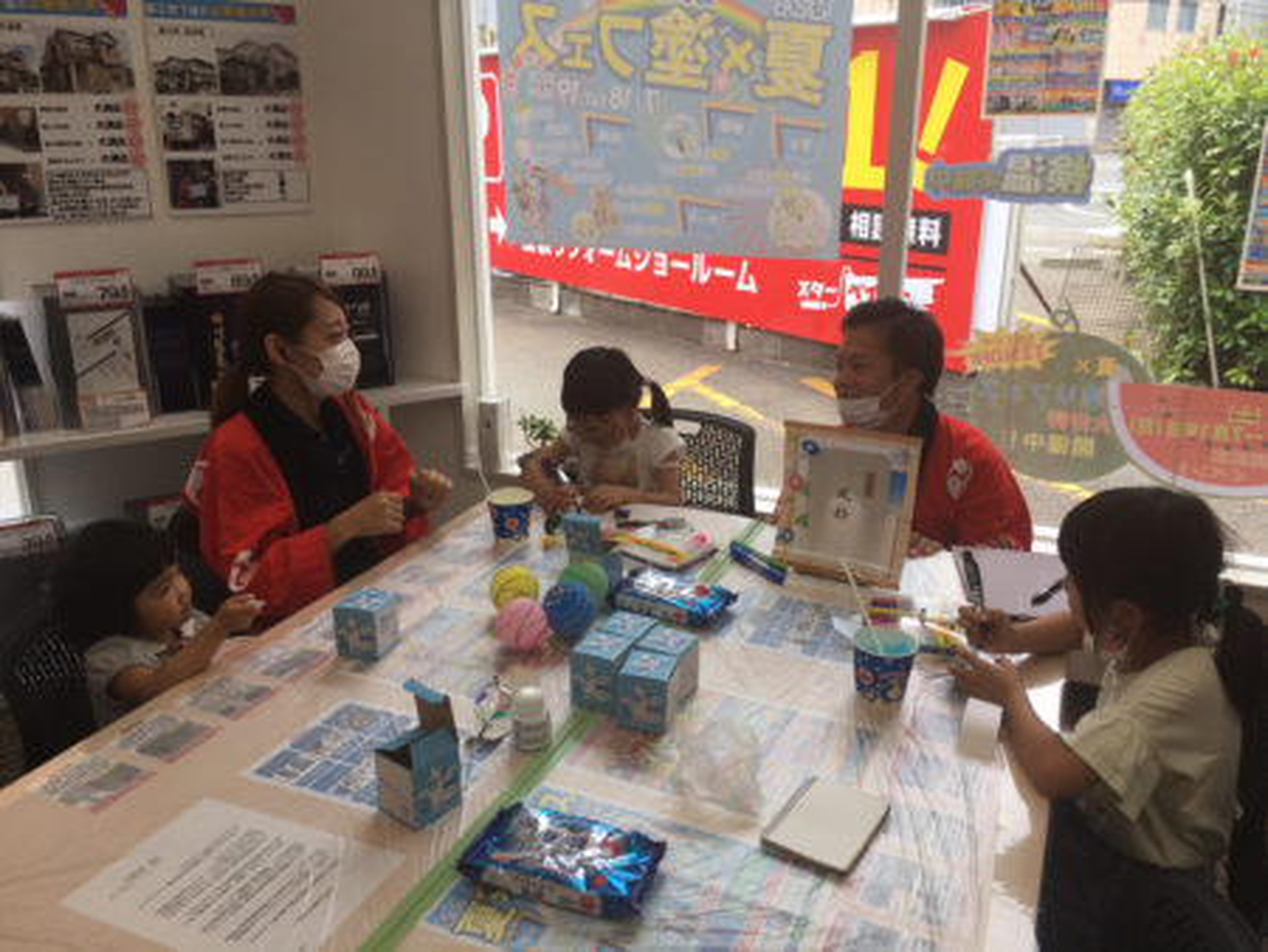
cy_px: 476
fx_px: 1063
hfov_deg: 61.6
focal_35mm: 29
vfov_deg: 48.3
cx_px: 634
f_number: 2.2
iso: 25
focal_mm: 4.15
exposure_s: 1/279
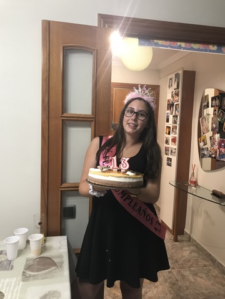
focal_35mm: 28
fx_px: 243
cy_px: 150
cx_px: 112
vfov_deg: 63.4
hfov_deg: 49.7
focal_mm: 3.99
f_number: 1.8
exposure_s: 1/17
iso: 64
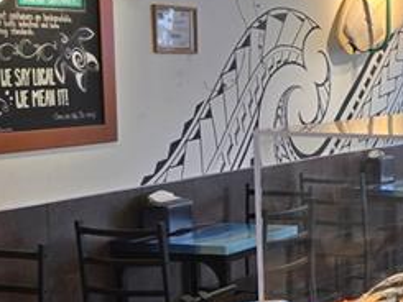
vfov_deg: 15.4
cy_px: 185
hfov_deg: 18.3
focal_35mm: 96
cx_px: 597
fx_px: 1118
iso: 50
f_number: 1.8
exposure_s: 1/120
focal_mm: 5.4
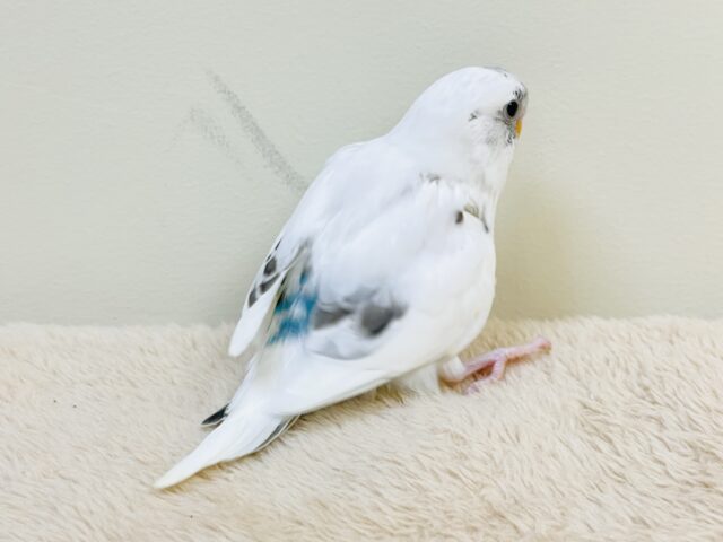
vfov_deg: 28.0
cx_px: 362
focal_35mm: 52
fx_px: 1086
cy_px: 271
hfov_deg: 36.8
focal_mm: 6
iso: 64
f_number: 2
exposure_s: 1/99
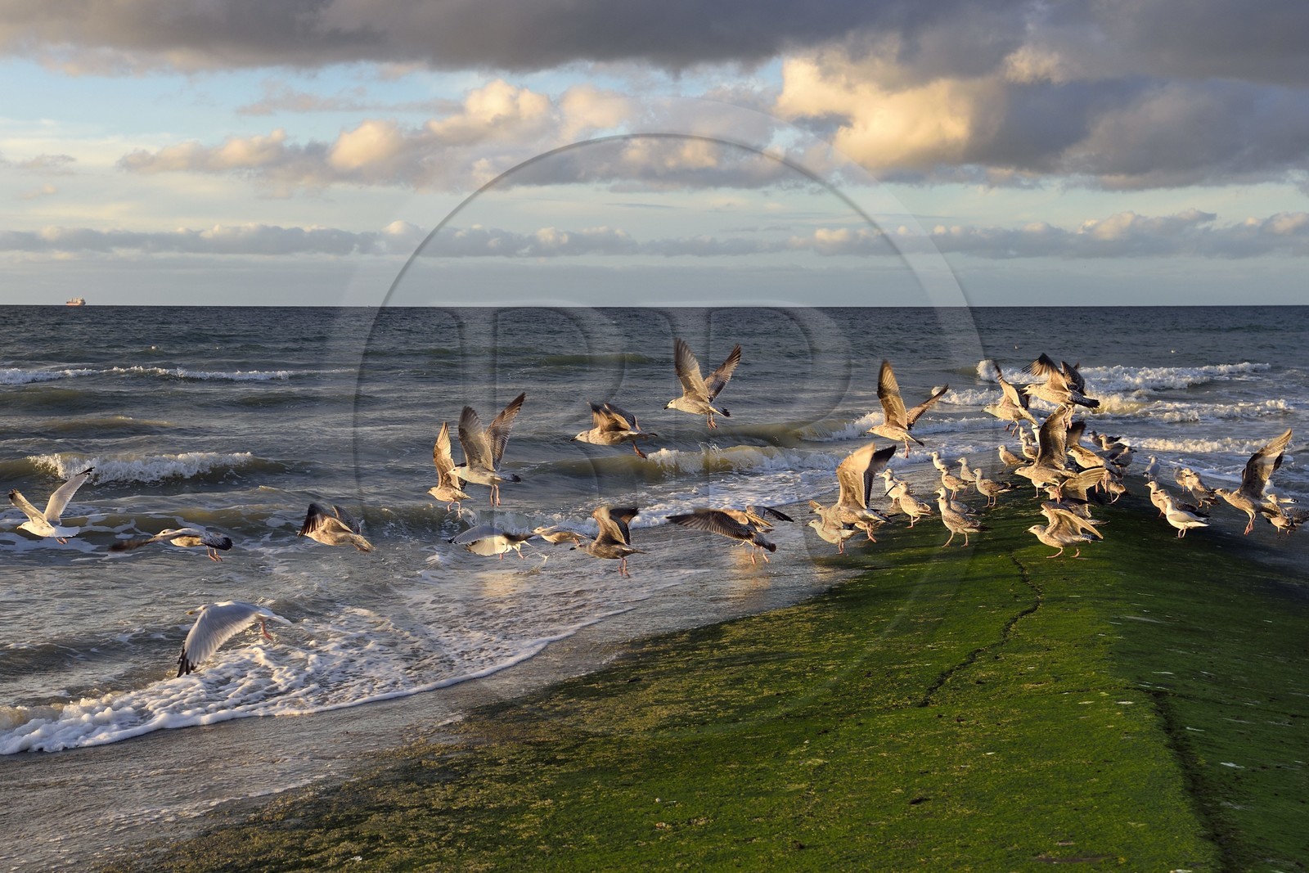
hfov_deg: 35.6
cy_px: 436
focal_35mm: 56
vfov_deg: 24.2
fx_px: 2036
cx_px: 654
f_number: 9
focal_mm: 56
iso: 400
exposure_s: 1/400
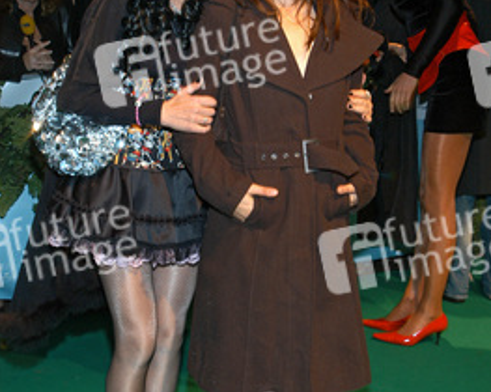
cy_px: 157
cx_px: 245
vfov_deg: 25.3
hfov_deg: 31.5
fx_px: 871
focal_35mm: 60
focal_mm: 28
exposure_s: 1/80
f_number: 8
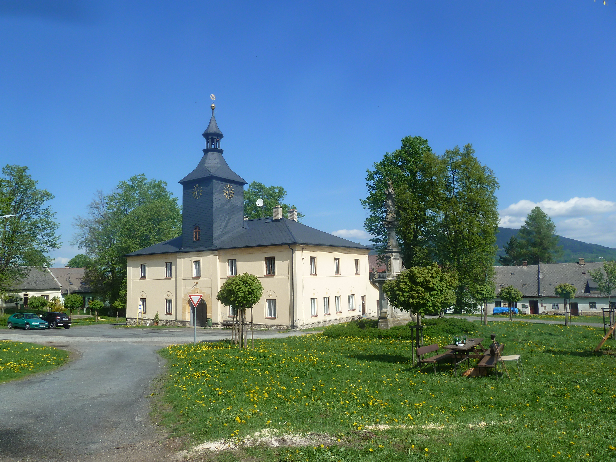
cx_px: 308
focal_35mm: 25
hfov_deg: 69.4
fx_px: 445
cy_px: 231
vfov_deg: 54.9
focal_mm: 4.1
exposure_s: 1/500
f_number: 4.5
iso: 80
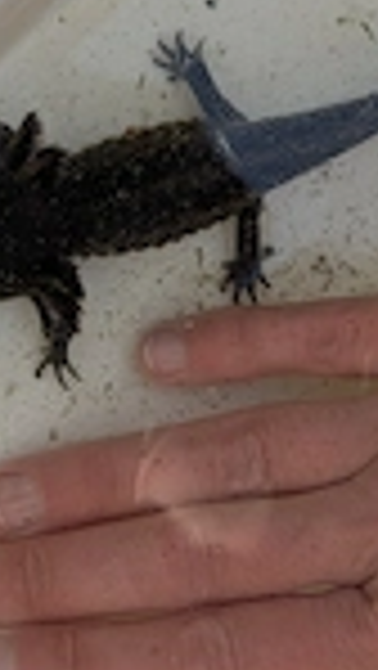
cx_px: 72
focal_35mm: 70
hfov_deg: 17.1
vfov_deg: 29.9
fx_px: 1245
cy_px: 225
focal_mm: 4.53
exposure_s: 1/100
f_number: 1.7
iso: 33
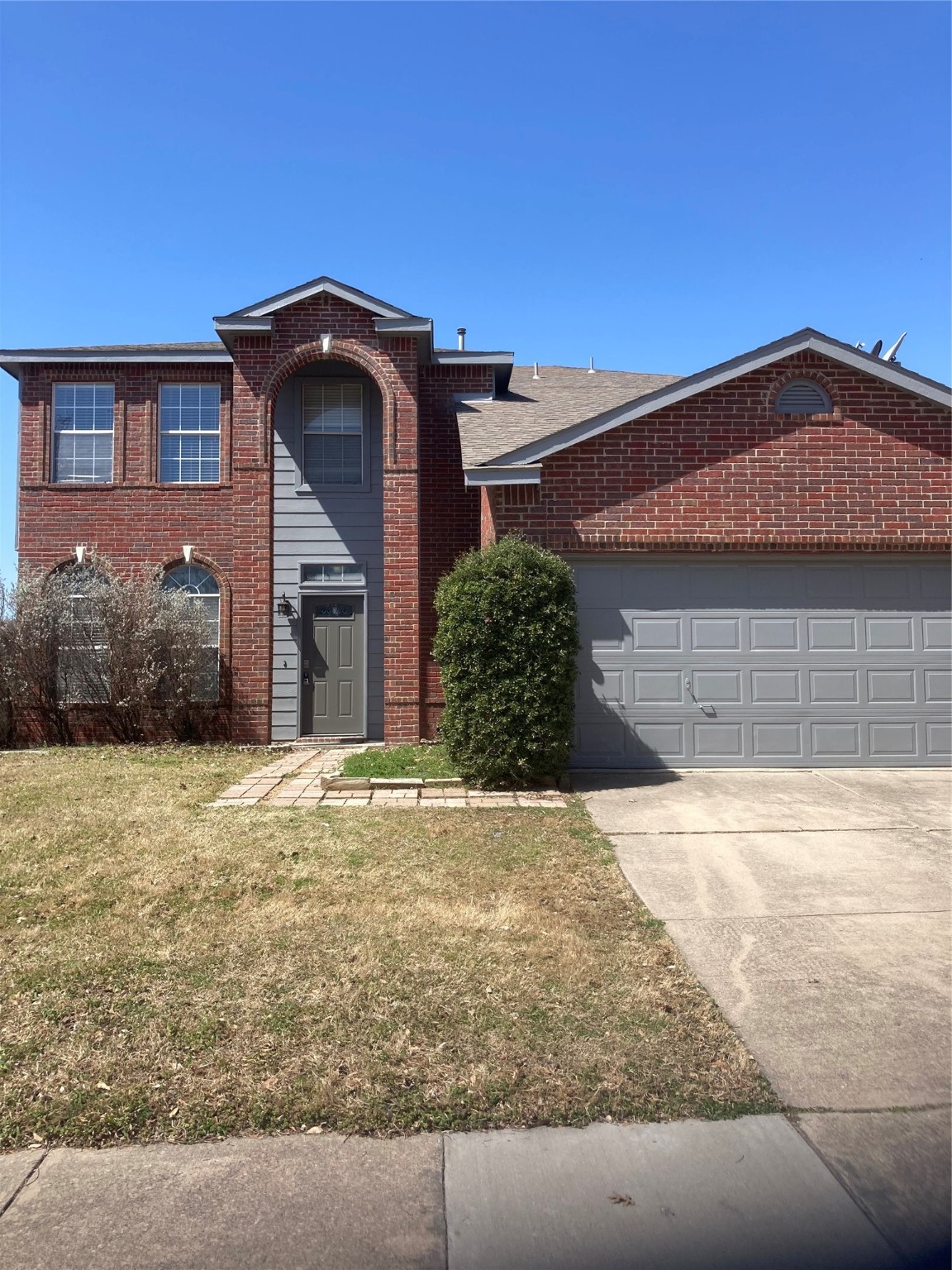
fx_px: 1027
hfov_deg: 49.7
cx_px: 476
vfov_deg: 63.4
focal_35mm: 28
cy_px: 635
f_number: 1.8
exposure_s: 1/1567
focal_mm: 3.99
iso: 20
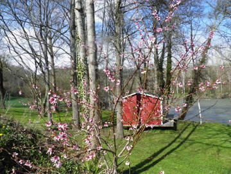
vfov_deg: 49.7
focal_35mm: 28
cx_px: 116
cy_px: 87
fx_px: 187
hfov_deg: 63.4
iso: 50
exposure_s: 1/200
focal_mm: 4.9
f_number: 5.7
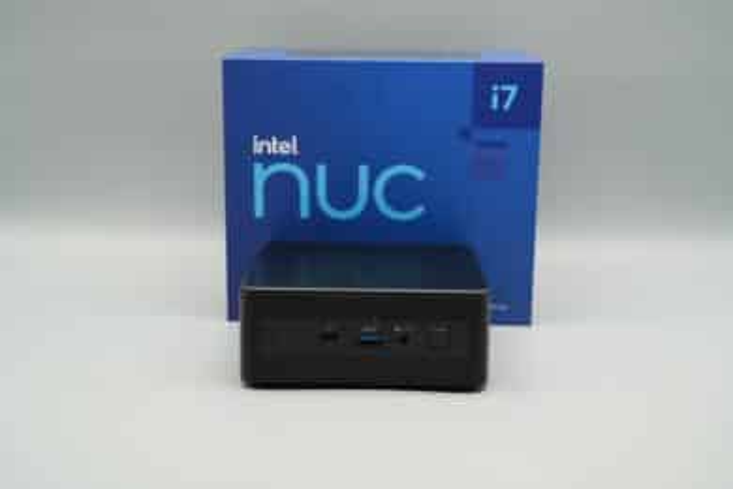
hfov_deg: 39.6
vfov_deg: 27.0
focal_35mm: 50
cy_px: 244
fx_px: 1018
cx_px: 366
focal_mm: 50
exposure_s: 1/50
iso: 640
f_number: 10
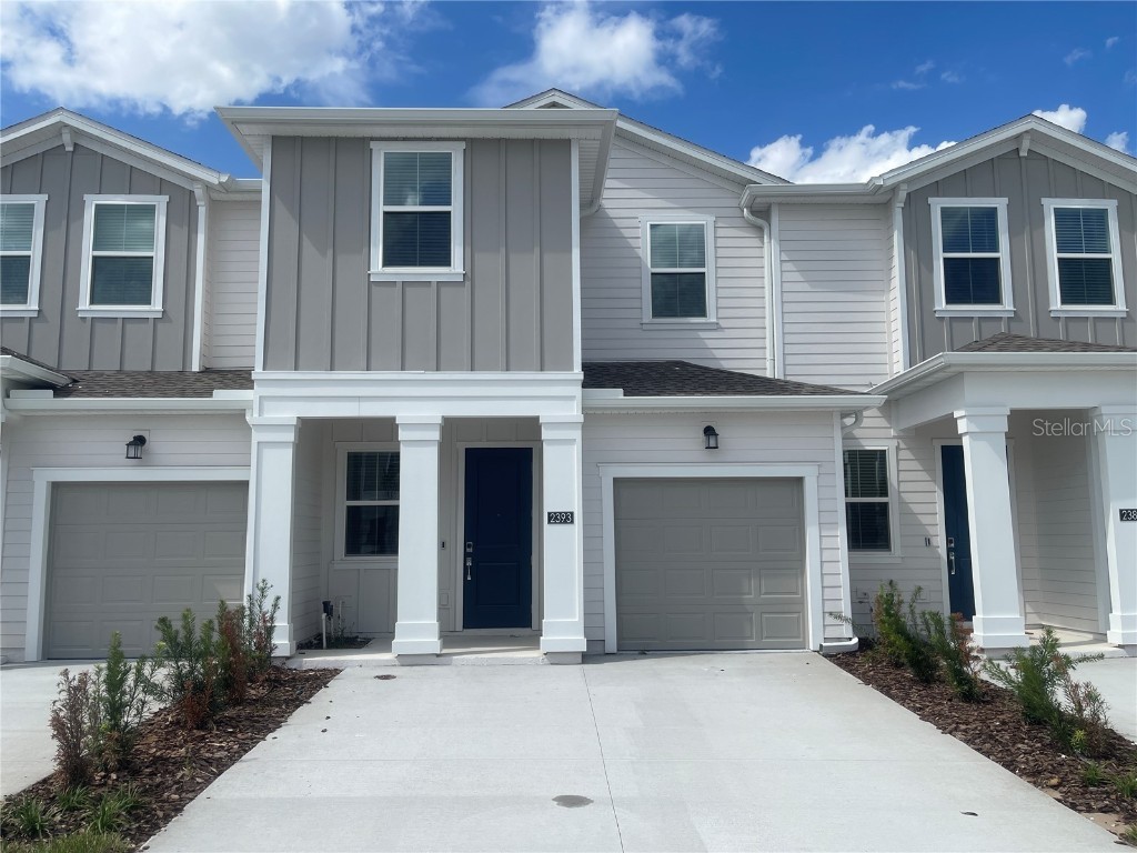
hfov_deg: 69.4
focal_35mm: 25
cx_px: 568
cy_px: 426
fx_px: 821
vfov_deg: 54.9
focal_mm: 5.1
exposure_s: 1/4902
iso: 32
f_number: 1.6
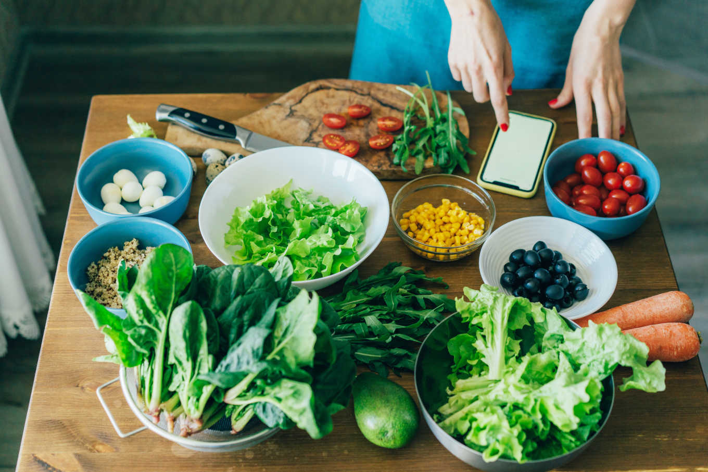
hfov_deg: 36.3
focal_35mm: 55
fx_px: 1081
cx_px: 354
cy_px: 236
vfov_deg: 24.6
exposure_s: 1/250
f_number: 2.8
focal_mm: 55
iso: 320
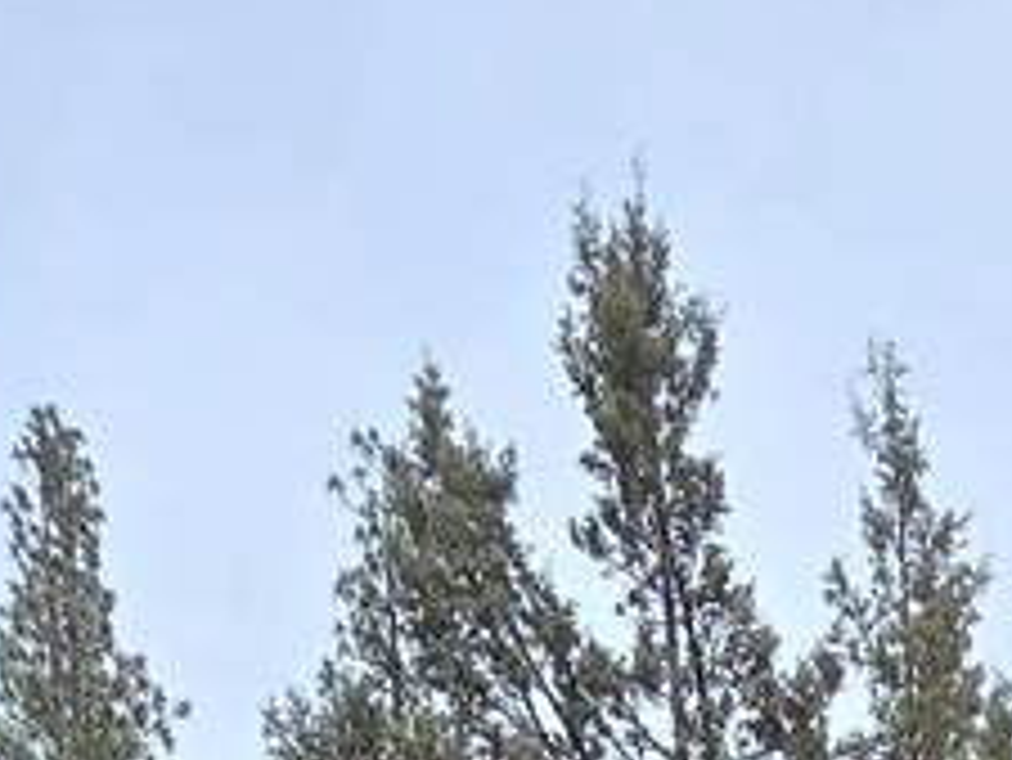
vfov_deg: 12.6
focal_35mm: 74
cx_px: 1084
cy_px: 2064
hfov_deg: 24.7
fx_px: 2165
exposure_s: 1/714
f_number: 2.2
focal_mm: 2.2
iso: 50
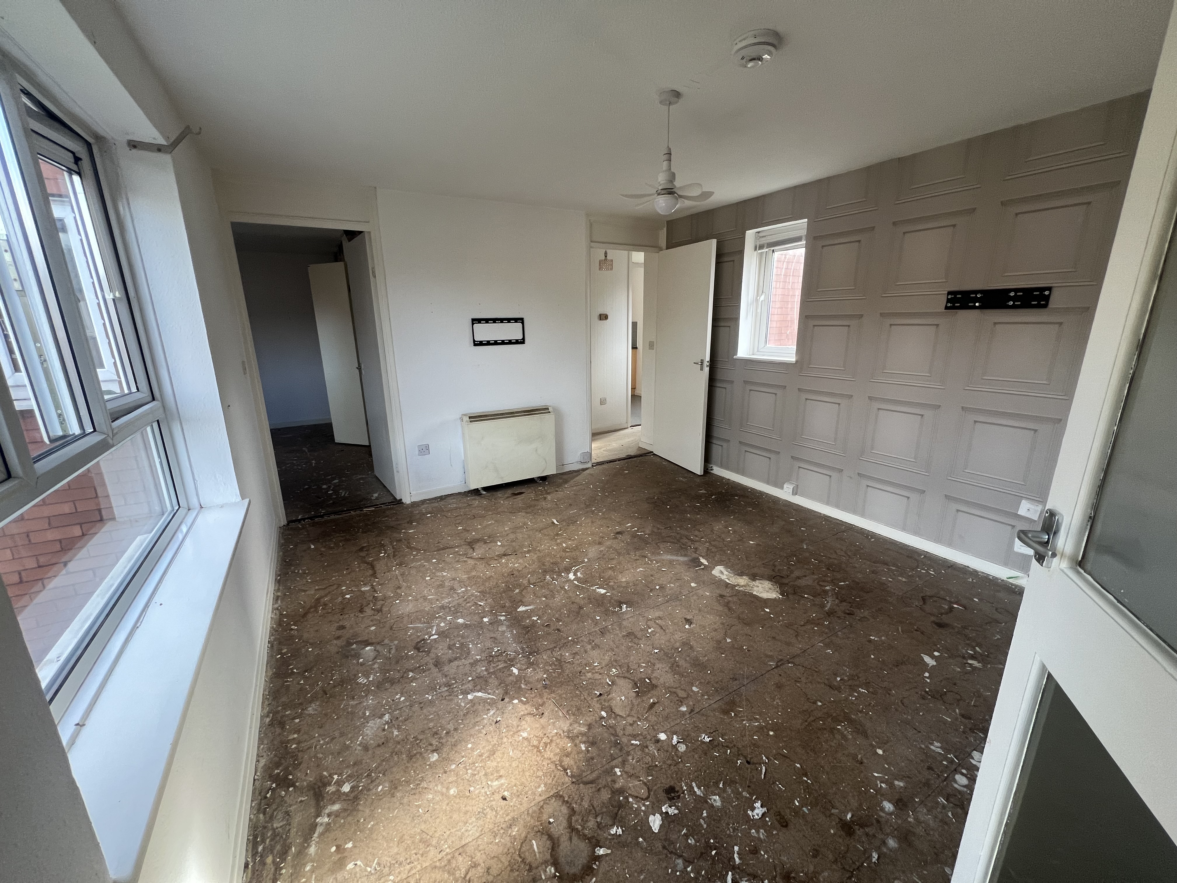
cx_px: 588
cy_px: 442
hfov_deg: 106.2
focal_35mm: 13
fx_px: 442
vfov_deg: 89.9
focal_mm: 1.57
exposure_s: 1/99
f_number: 1.8
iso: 100
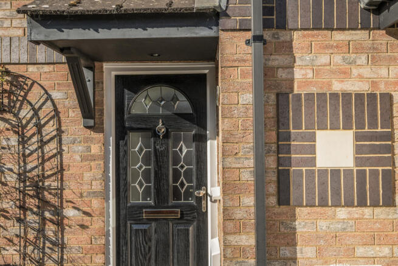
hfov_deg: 53.1
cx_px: 199
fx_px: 398
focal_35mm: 36
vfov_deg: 36.9
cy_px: 133
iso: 400
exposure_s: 1/3200
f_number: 4
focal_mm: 24
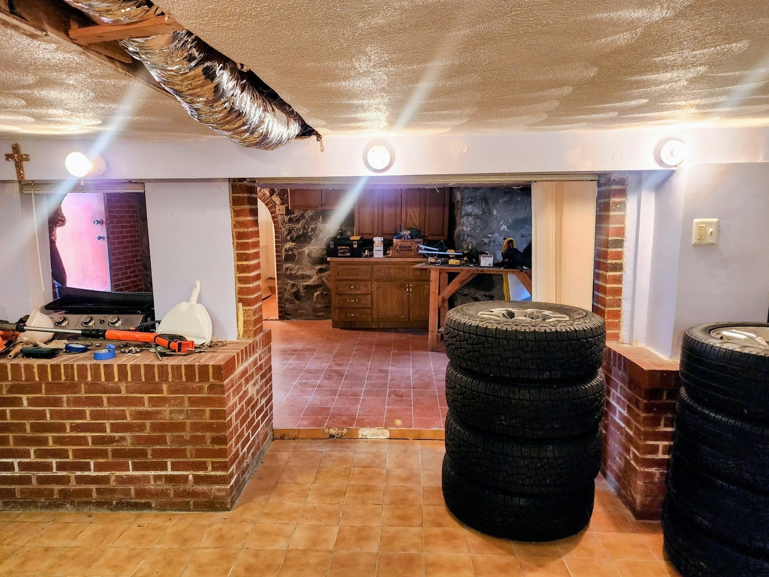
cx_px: 384
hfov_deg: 73.9
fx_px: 511
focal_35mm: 23
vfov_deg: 58.9
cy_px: 288
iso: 800
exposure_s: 1/120
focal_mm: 6.4
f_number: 1.8
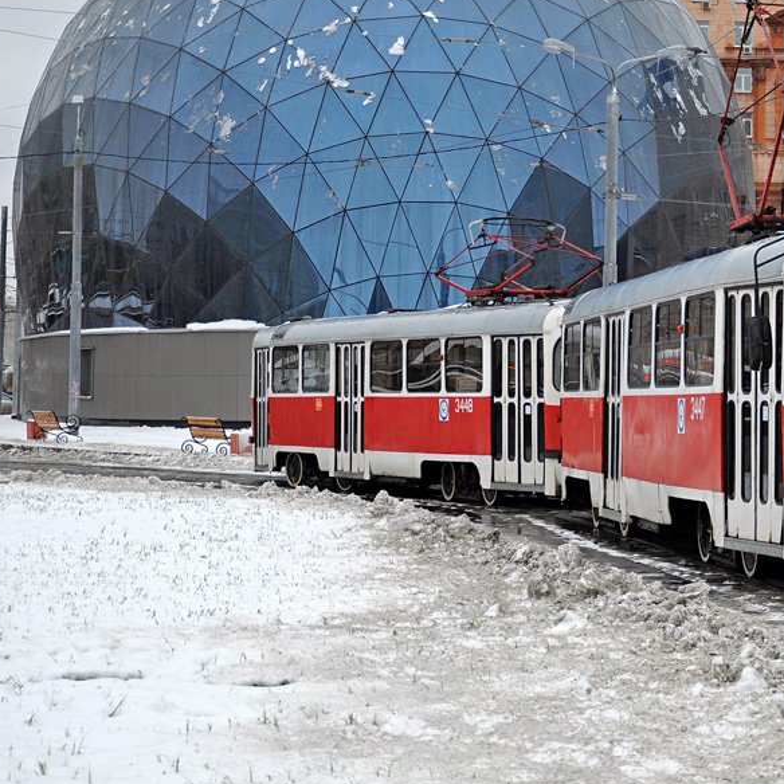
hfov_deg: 19.2
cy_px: 260
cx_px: 677
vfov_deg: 19.4
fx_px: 2281
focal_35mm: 89
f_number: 5
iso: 400
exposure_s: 1/320
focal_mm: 34
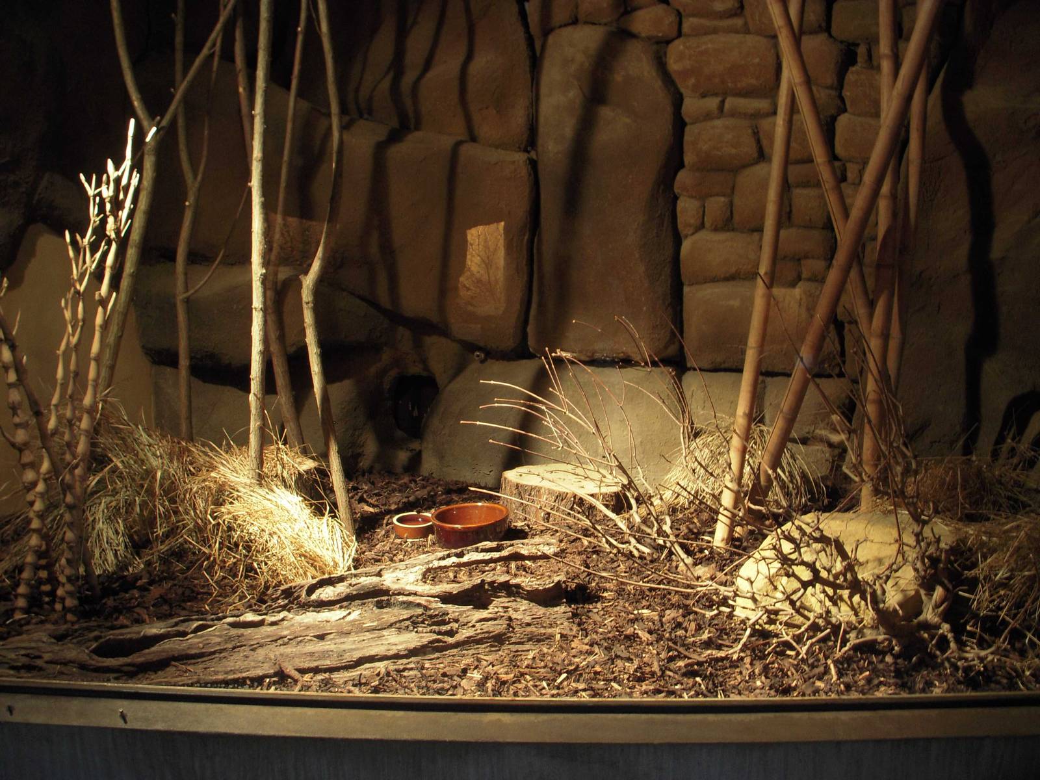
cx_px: 520
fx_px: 1142
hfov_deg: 49.0
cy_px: 390
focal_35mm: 38
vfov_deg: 37.7
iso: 100
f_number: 3.3
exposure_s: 1/1.3
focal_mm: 6.3
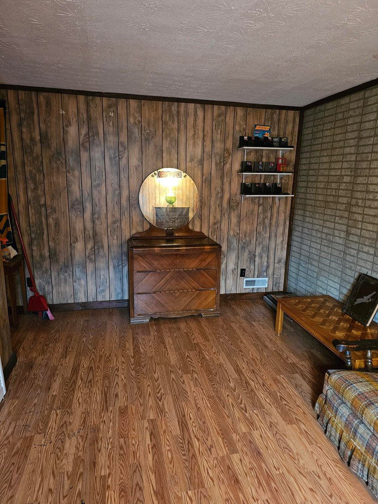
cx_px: 189
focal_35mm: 23
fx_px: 335
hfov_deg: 58.9
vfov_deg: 73.9
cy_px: 252
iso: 640
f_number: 1.7
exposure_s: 1/24
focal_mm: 6.3
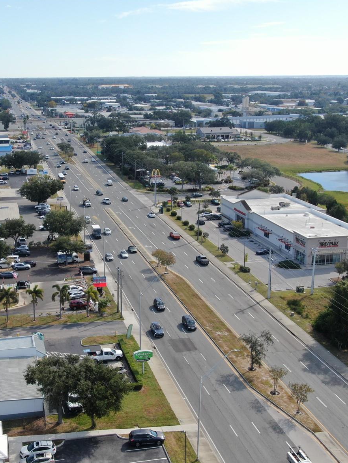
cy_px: 233
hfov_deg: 29.5
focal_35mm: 49
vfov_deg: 38.9
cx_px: 122
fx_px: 657
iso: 100
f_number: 3.3
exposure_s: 1/640
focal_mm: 6.21
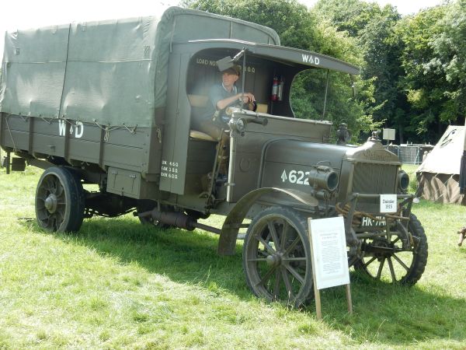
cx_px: 233
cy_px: 175
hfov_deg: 37.5
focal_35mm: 51
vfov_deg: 28.6
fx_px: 687
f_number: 4.5
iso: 125
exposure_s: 1/200
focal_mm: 9
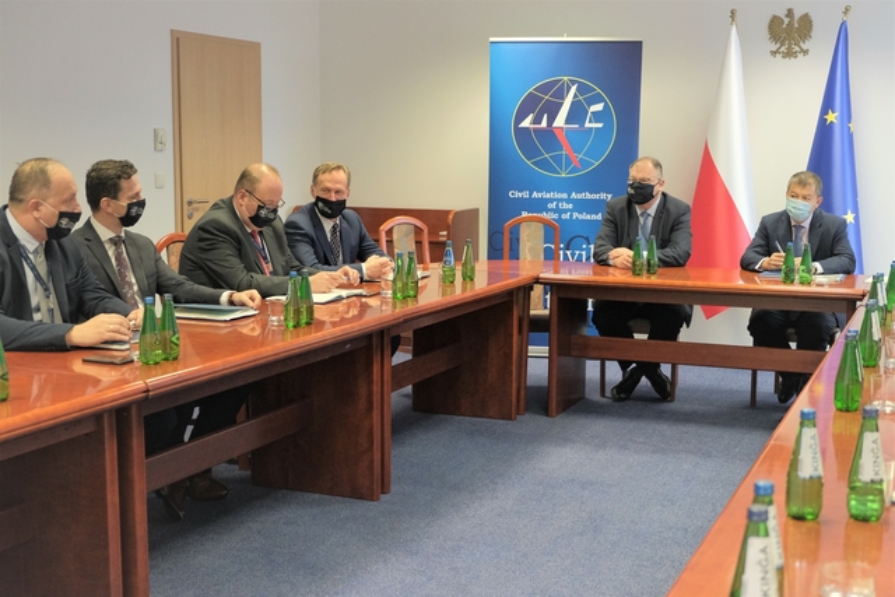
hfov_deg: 46.4
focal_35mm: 42
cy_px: 298
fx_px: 1044
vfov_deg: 31.9
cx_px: 448
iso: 3200
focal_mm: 27.7
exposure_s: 1/160
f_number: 3.2
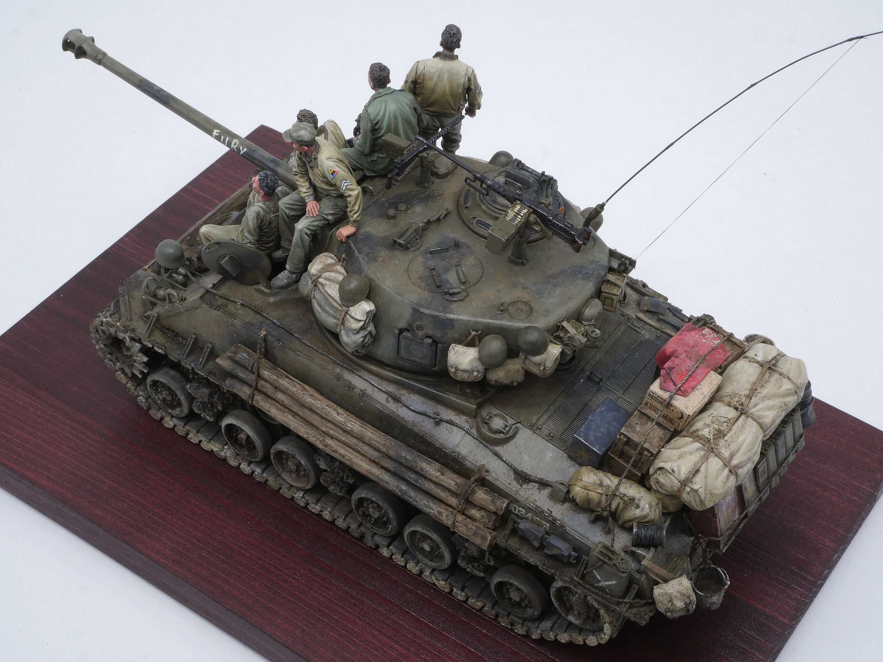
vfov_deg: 24.4
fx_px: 1531
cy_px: 331
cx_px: 442
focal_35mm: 60
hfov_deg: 32.2
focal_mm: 30
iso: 200
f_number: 22
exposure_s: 1/2
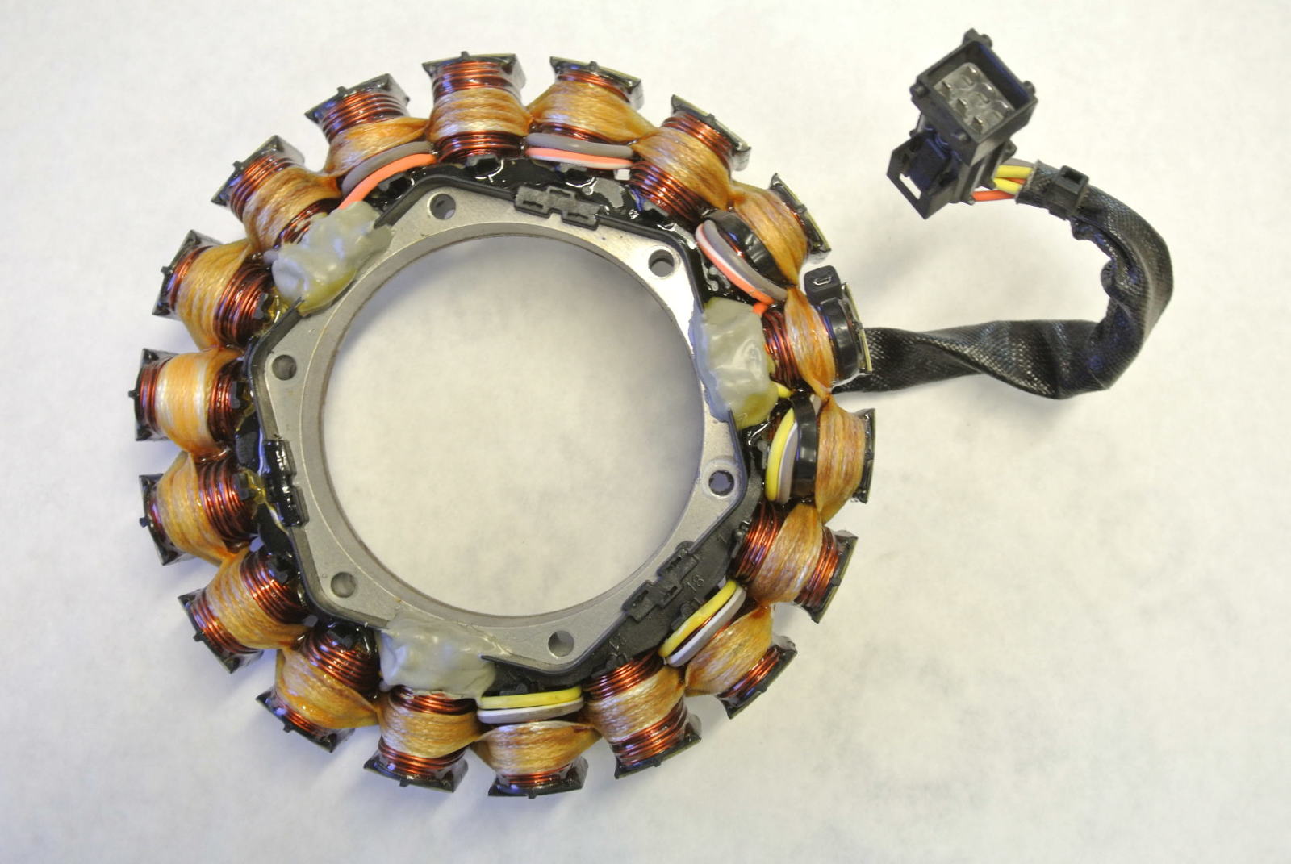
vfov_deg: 32.0
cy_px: 432
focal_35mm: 42
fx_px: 1508
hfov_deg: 46.3
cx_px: 646
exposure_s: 1/30
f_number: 4.2
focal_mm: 15.7
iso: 450
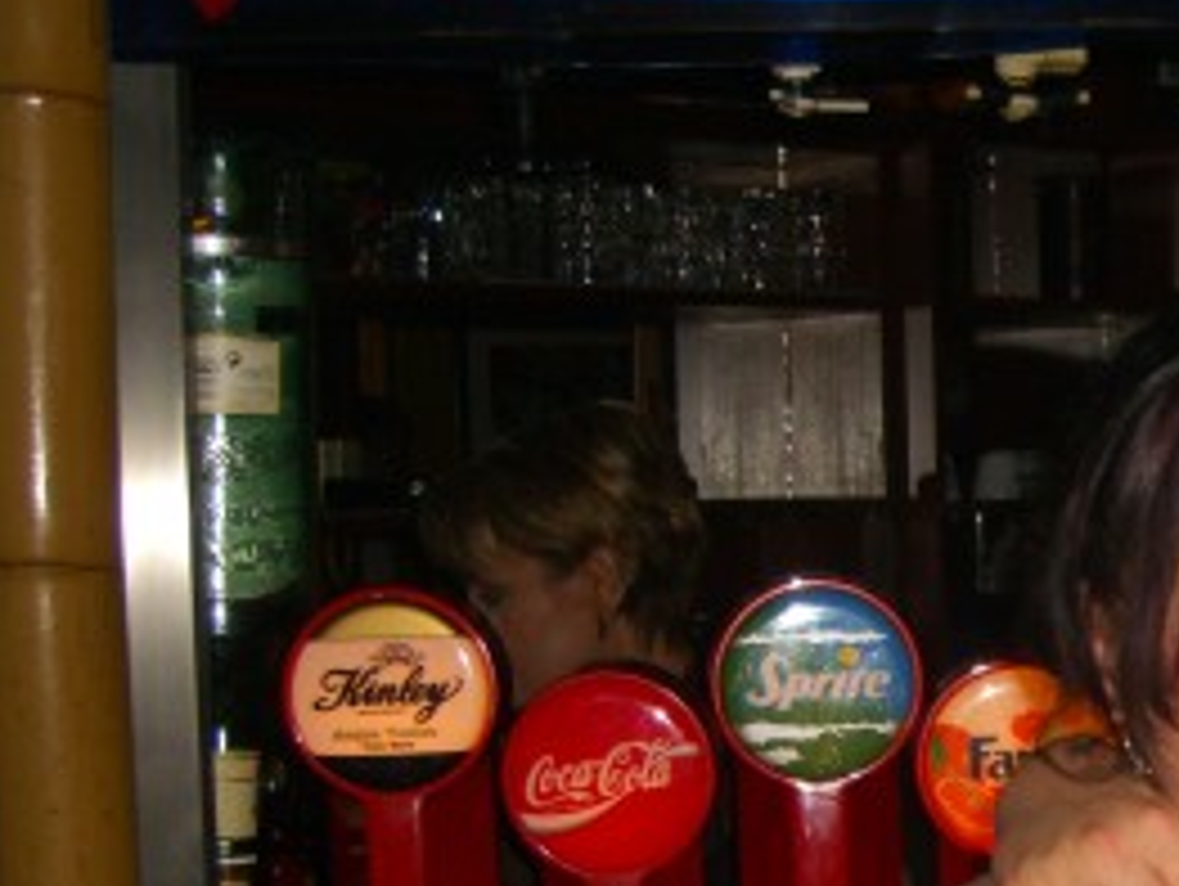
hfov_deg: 21.3
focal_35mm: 87
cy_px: 778
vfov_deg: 16.8
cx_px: 1300
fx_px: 2966
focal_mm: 7.9
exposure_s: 1/60
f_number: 2.8
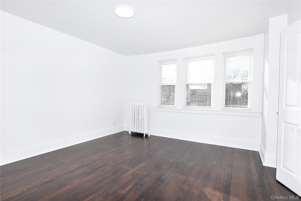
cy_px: 100
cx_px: 150
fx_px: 151
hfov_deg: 90.0
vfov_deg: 67.4
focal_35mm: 18
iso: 200
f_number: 7.1
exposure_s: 1/200
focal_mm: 18
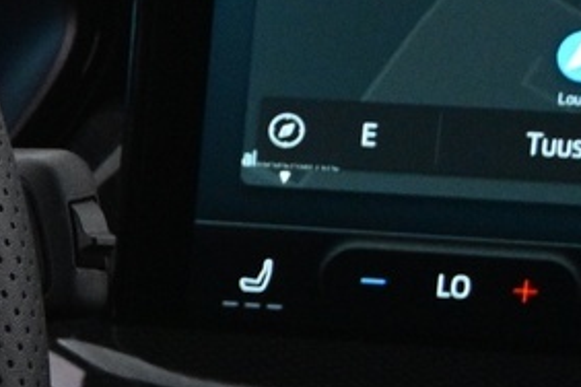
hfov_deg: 8.1
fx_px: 3615
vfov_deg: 6.1
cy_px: 457
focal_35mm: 224
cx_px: -1014
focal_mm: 26
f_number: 4.5
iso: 1600
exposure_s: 1/30
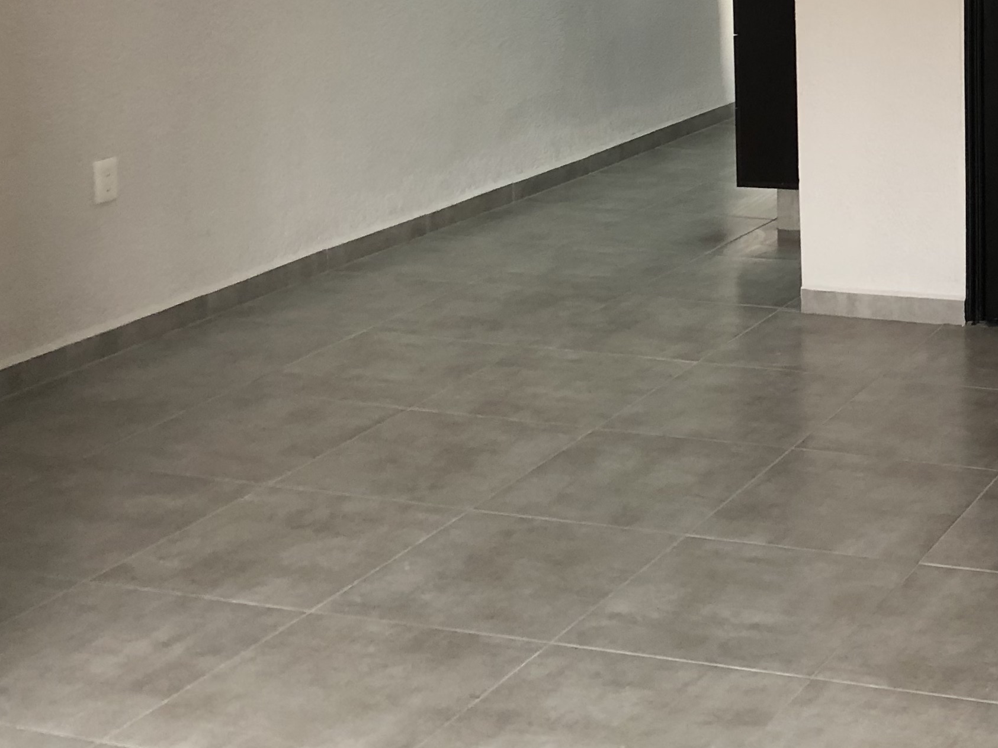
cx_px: 1089
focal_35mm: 67
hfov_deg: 26.7
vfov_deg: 21.0
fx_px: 1932
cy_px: -43
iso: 40
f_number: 1.8
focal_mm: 4
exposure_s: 1/17
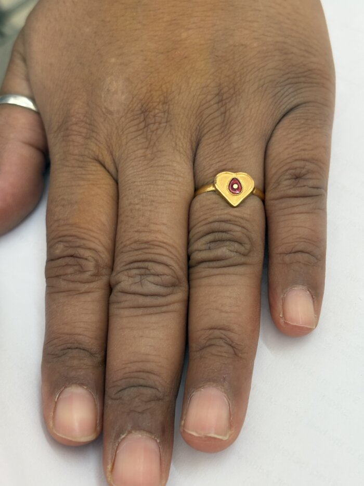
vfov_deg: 36.8
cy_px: 243
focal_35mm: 52
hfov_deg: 28.0
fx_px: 729
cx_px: 182
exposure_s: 1/100
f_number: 1.6
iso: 80
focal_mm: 5.96
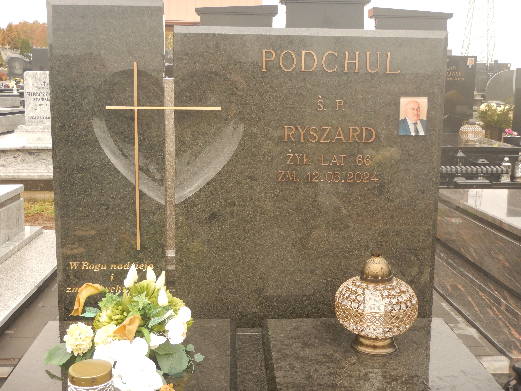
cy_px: 196
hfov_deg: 42.9
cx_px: 260
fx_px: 662
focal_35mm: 44
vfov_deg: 32.9
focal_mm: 7.8
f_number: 4.3
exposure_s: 1/80
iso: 125
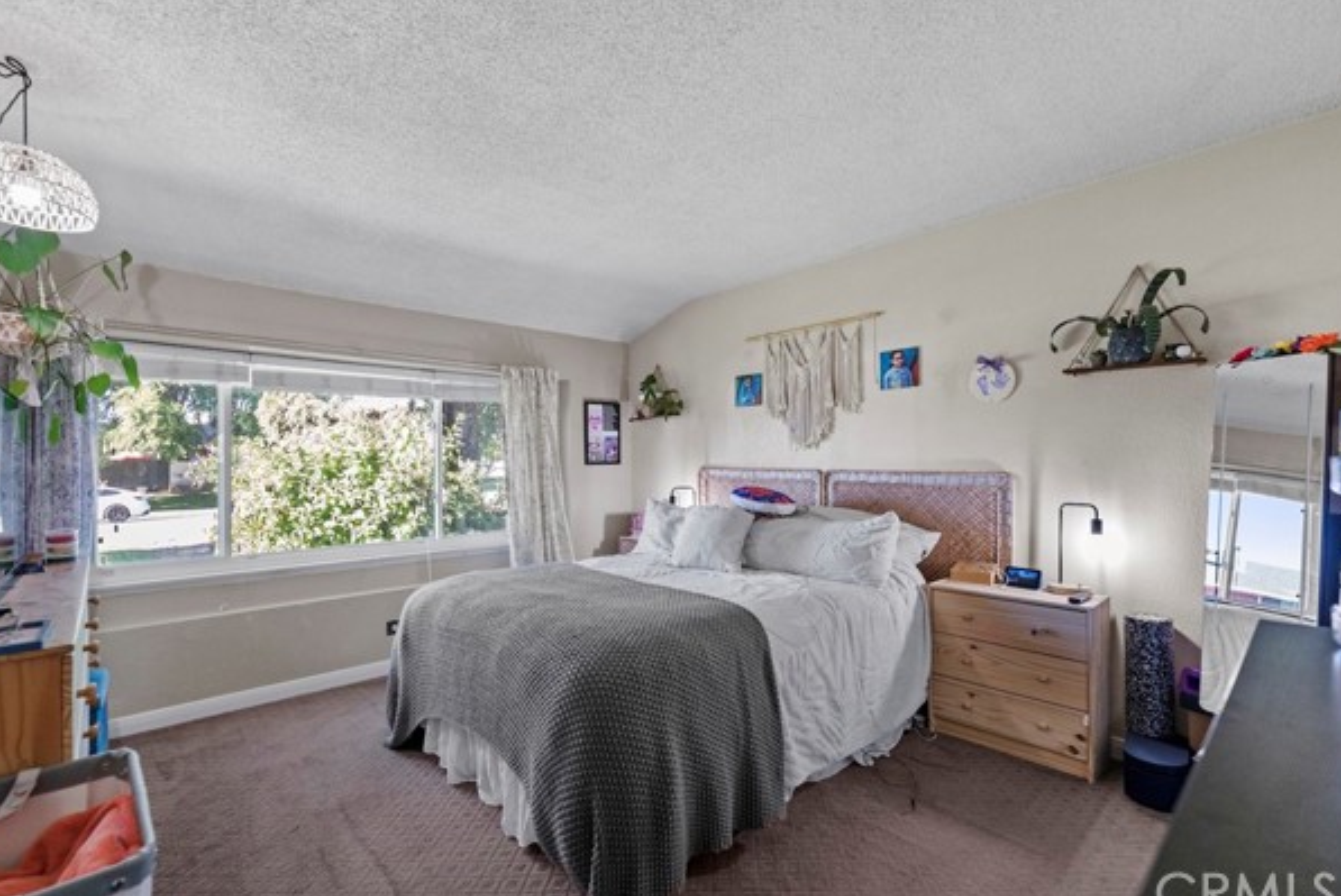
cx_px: 654
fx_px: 559
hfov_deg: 100.3
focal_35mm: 15
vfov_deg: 77.4
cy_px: 446
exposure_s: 1/160
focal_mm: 14
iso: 1000
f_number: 4
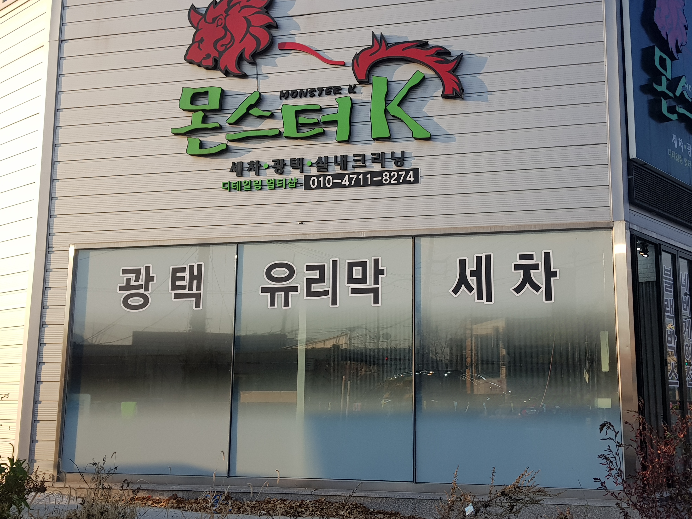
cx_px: 346
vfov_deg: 53.1
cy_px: 260
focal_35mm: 26
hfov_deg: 67.3
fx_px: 520
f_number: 1.7
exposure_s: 1/1052
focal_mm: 4.3
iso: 40
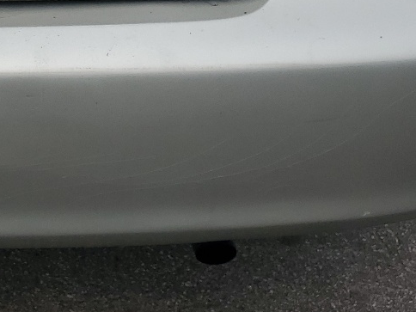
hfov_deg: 21.2
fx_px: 1034
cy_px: -136
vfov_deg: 15.9
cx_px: -86
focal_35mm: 86
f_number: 1.5
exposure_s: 1/3333
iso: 50
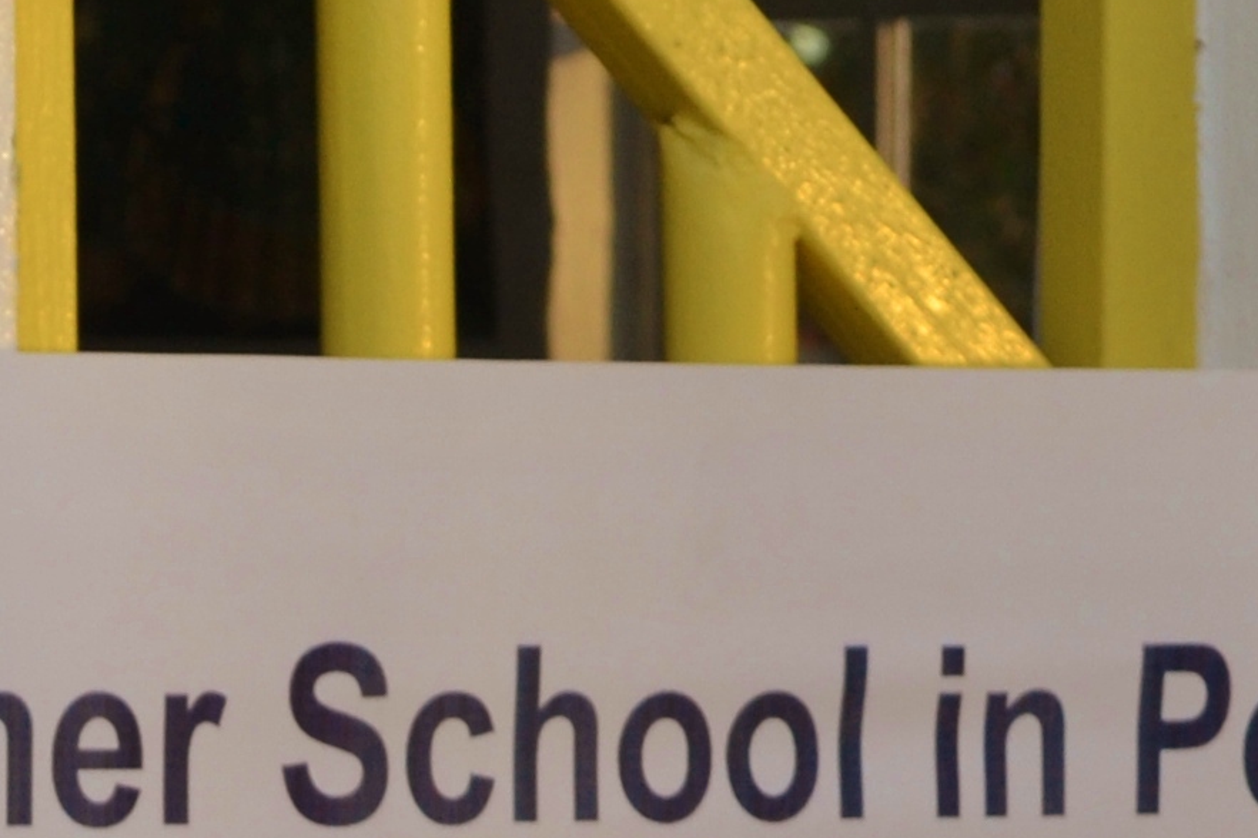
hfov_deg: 6.2
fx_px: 11496
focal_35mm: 329
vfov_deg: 4.1
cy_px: 2114
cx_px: -57
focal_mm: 42
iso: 220
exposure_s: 1/125
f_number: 5.6
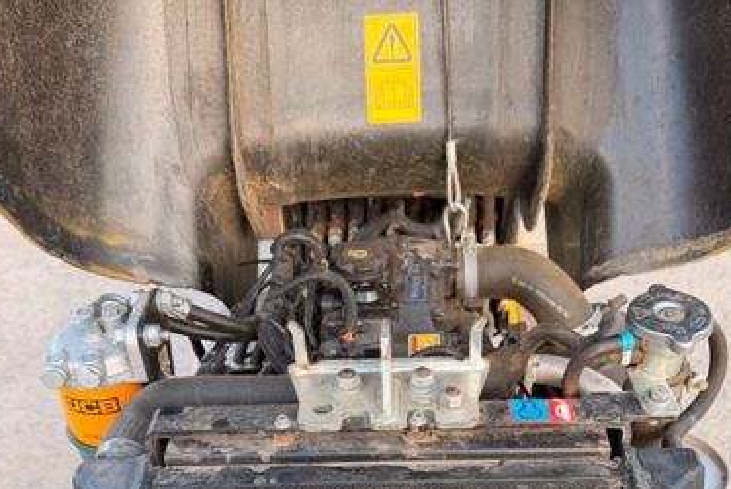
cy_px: 438
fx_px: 813
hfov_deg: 48.3
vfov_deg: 31.9
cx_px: 405
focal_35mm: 40
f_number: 1.78
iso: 80
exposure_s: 1/207
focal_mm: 6.76
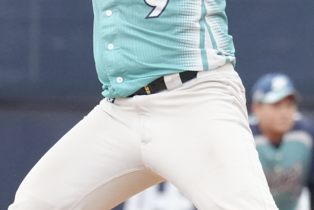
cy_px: 28
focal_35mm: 1381
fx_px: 12046
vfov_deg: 1.0
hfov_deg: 1.5
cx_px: 190
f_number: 5.6
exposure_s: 1/1000
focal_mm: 300
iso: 4000
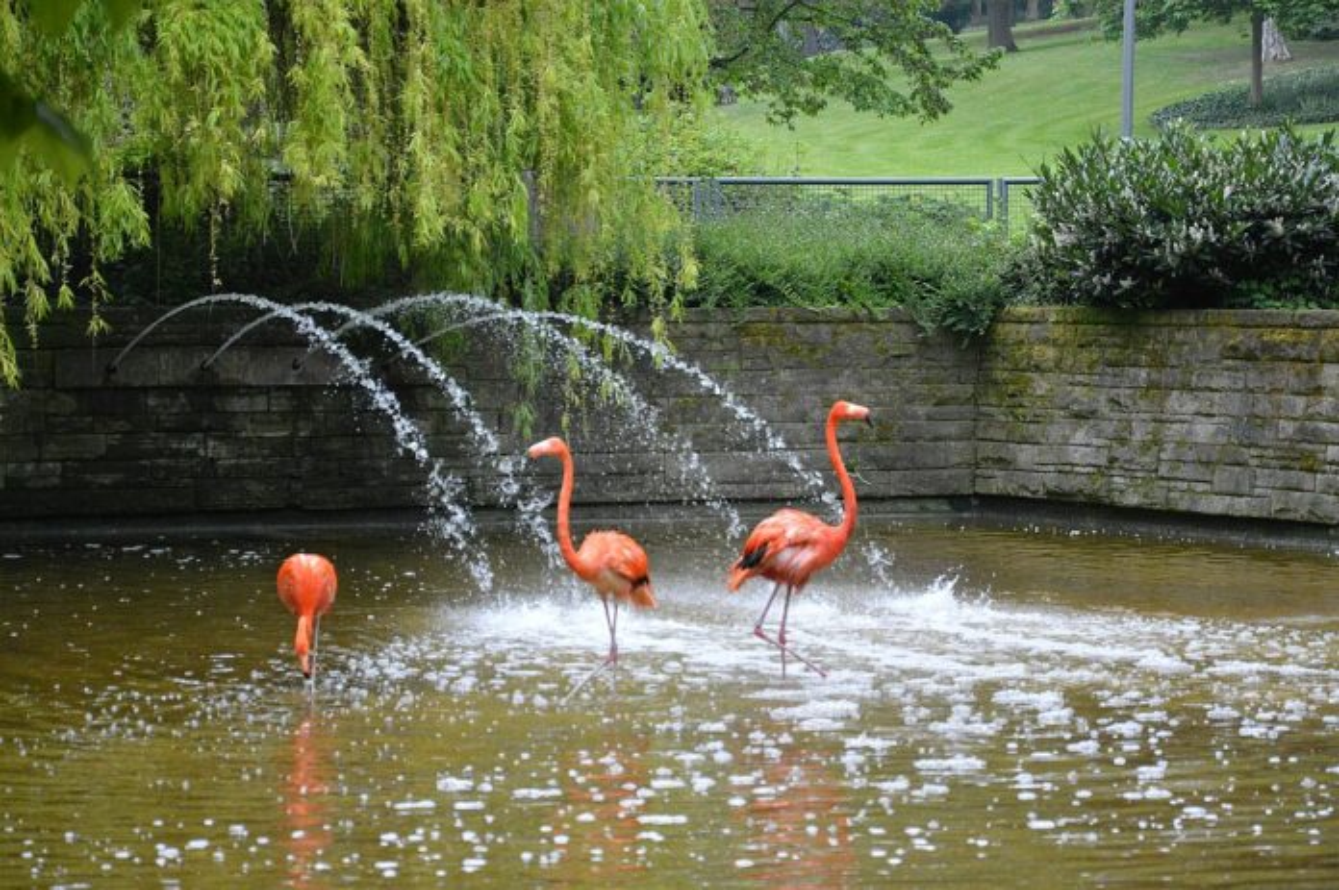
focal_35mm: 135
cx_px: 670
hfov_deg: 15.2
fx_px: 5018
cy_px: 445
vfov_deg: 10.1
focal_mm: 90
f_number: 5.6
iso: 3200
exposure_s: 1/500
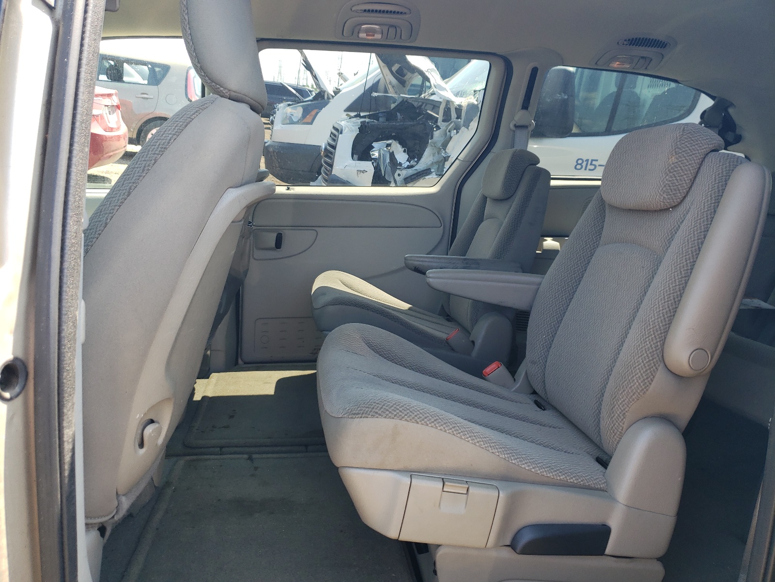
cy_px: 291
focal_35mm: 26
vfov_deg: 53.1
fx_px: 582
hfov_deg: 67.3
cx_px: 388
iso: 50
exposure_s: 1/213
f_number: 1.5
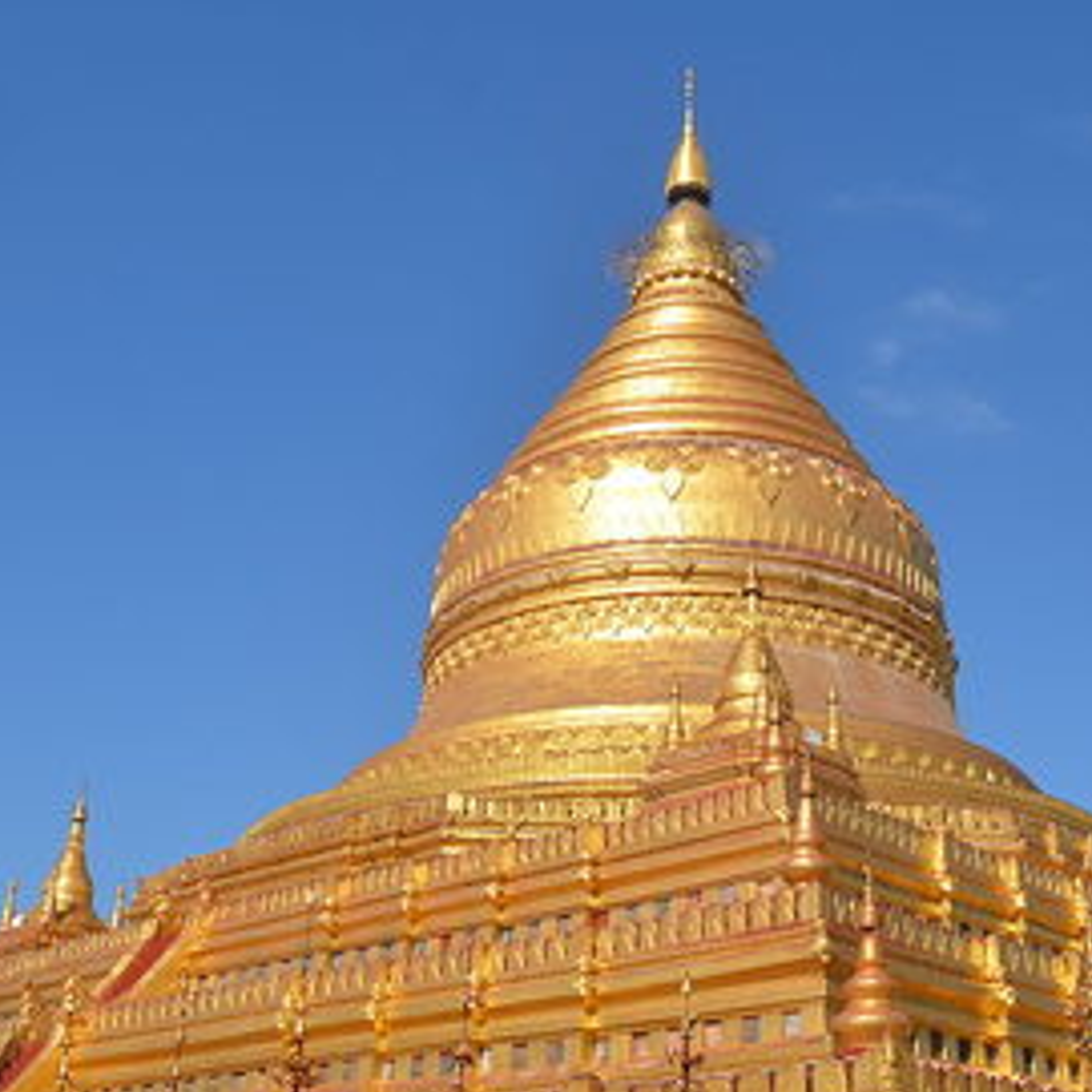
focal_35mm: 90
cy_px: 494
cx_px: 617
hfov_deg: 19.3
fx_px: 3212
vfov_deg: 19.3
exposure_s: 1/320
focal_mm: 32
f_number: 9
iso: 100
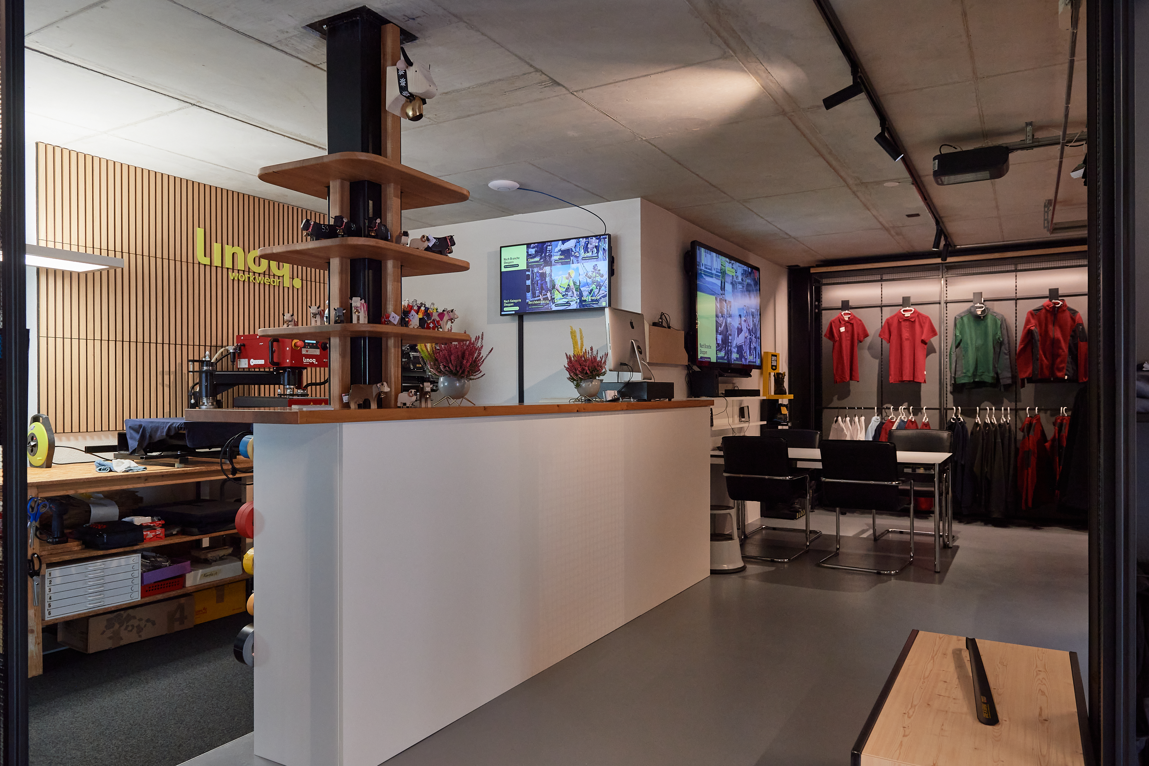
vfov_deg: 53.1
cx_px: 574
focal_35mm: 24
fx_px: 766
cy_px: 383
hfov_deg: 73.7
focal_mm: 24
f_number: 5.6
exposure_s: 1/160
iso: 1400
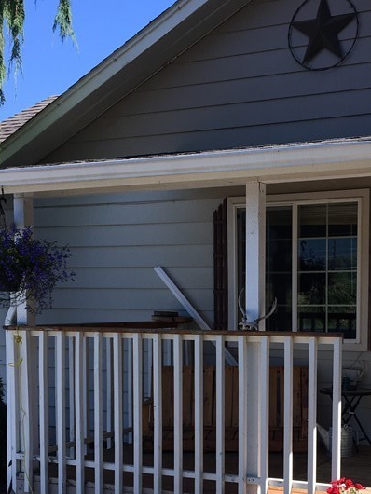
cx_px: 279
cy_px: 373
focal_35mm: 56
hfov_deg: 25.8
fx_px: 800
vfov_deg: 33.6
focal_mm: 4.15
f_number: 2.2
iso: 25
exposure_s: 1/810
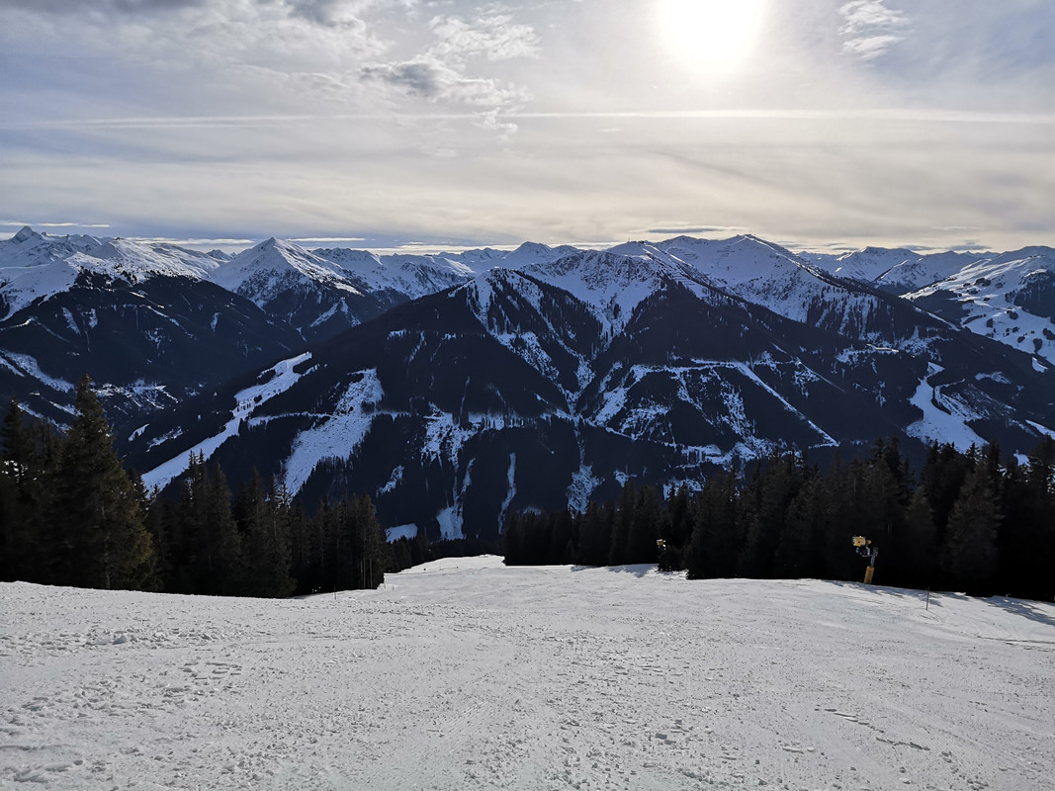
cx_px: 528
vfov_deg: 51.3
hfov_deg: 65.3
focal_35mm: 27
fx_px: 823
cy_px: 396
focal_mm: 3.95
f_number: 1.8
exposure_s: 1/9091
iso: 50
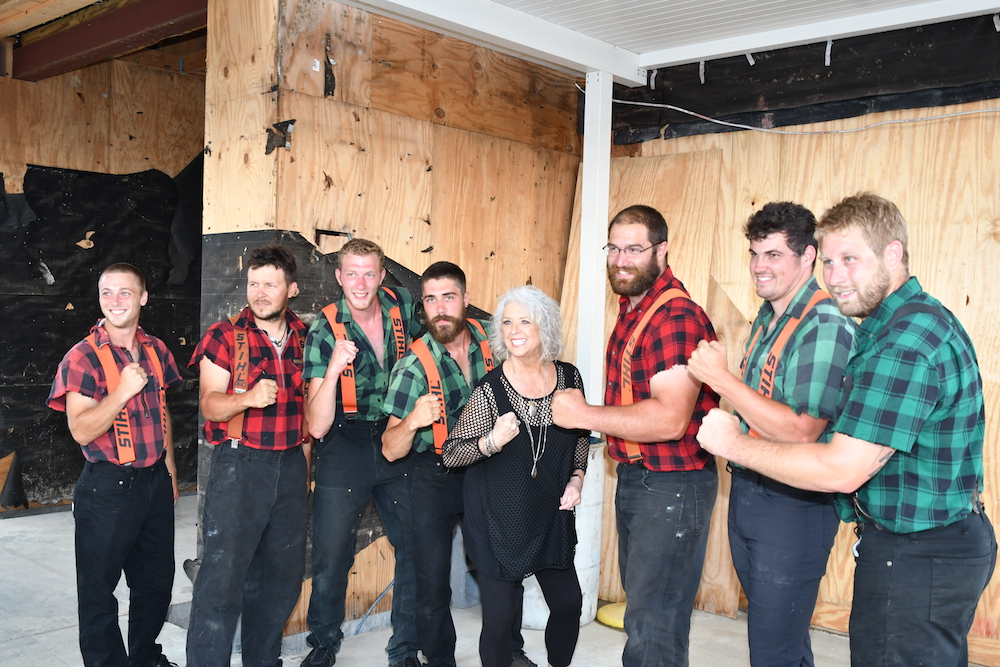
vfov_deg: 36.9
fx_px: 1000
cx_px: 500
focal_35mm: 36
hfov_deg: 53.1
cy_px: 334
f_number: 6.3
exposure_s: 1/60
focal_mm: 24
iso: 1000
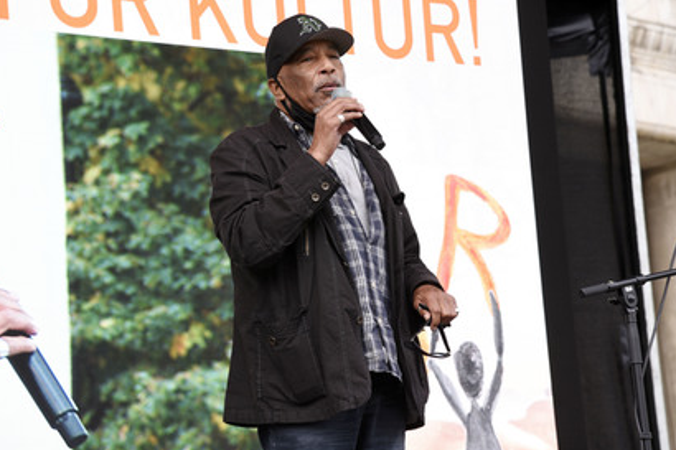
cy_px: 234
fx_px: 2478
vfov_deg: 10.4
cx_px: 365
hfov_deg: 15.5
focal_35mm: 132
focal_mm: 120
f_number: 8
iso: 400
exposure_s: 1/160
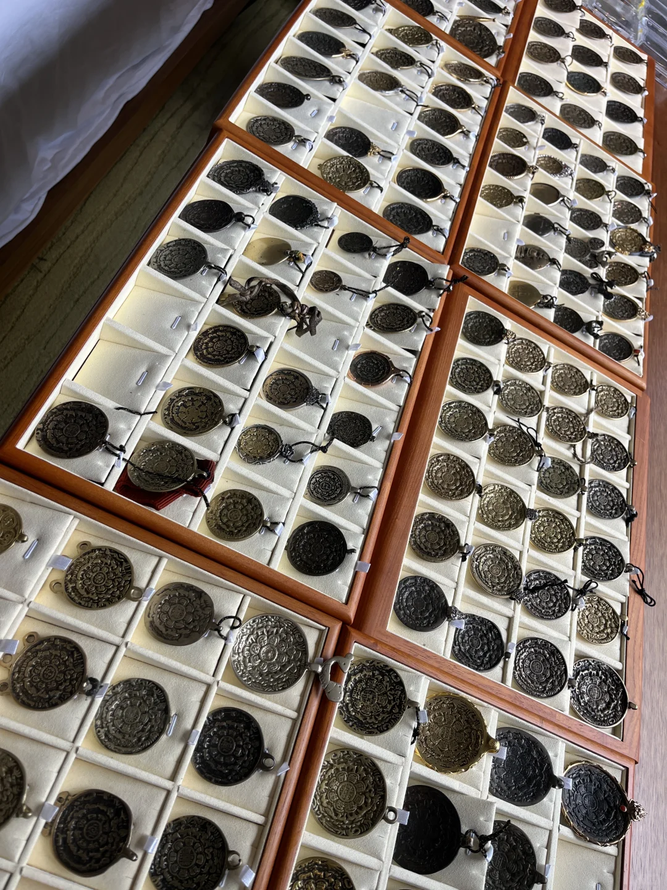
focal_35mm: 26
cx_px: 334
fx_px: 668
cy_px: 445
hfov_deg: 53.1
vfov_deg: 67.3
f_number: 1.6
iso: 40
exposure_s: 1/171
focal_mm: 5.1
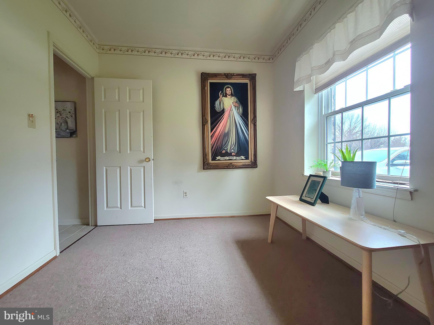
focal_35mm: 13
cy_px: 162
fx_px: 163
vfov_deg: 89.9
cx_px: 217
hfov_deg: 106.2
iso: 400
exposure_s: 1/60.2
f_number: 2.2
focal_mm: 2.2
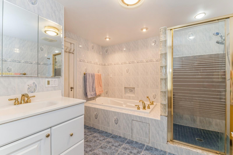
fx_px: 97
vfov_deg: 77.3
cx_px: 116
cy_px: 78
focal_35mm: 15
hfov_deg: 100.4
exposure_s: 1/5
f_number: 14
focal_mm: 15
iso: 640
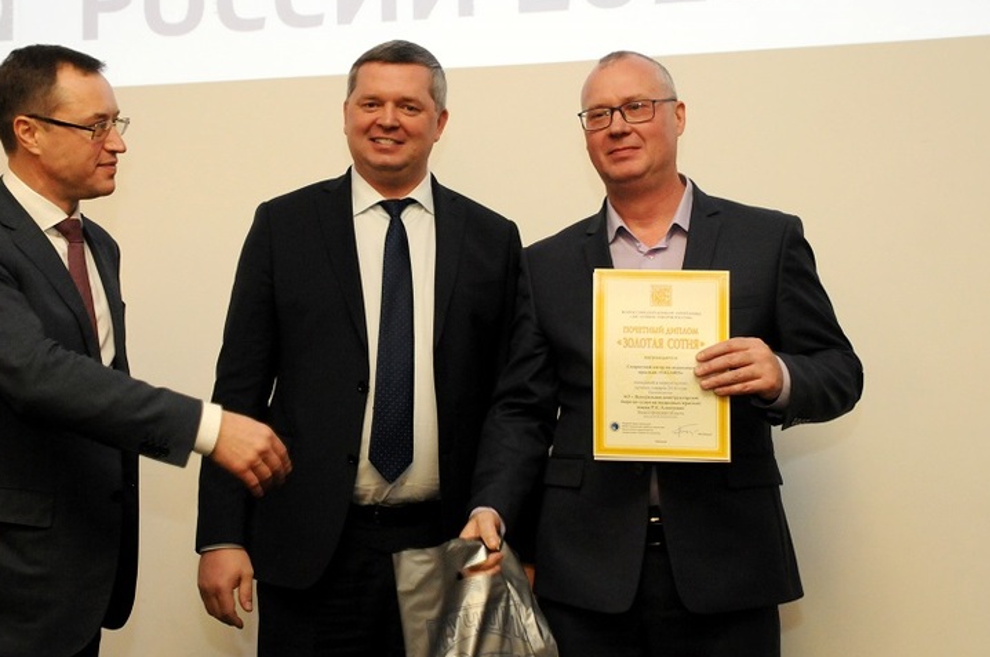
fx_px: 1757
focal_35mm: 64
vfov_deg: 21.1
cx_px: 362
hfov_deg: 31.3
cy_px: 235
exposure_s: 1/100
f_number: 4
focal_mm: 32
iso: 1600
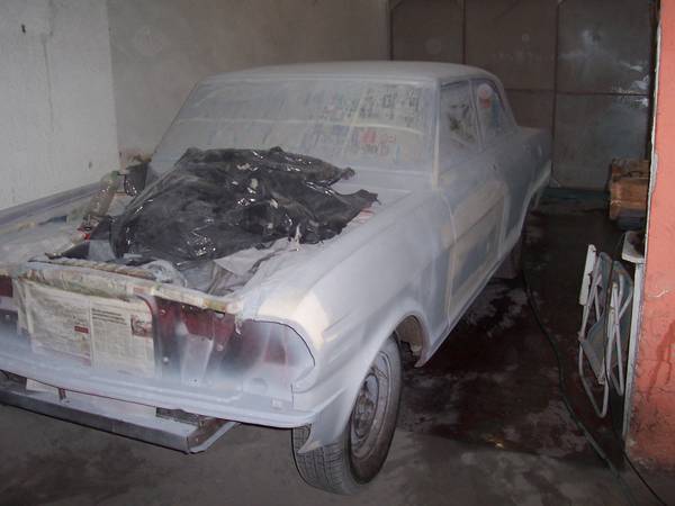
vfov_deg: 38.7
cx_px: 338
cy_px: 253
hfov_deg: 50.1
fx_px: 721
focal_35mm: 37
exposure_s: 1/60
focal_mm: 5.6
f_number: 2.8
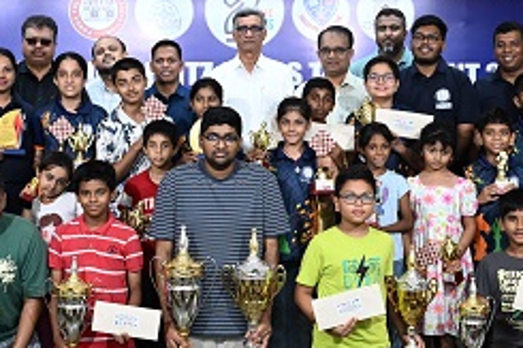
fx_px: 1049
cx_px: 271
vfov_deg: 18.8
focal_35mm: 72
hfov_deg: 28.0
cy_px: 107
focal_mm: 29.5
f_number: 5.6
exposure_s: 1/40
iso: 2000
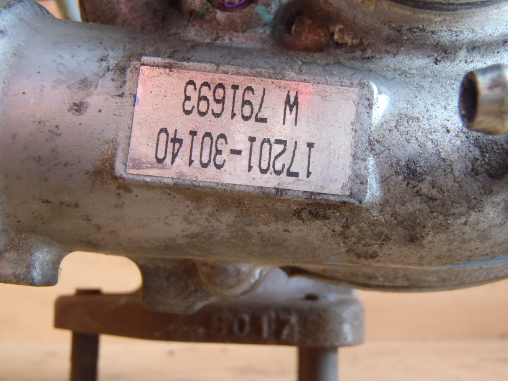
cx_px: 254
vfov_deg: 38.7
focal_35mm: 37
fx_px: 543
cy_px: 190
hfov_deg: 50.1
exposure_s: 1/13
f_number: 4.7
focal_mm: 6.64
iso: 200
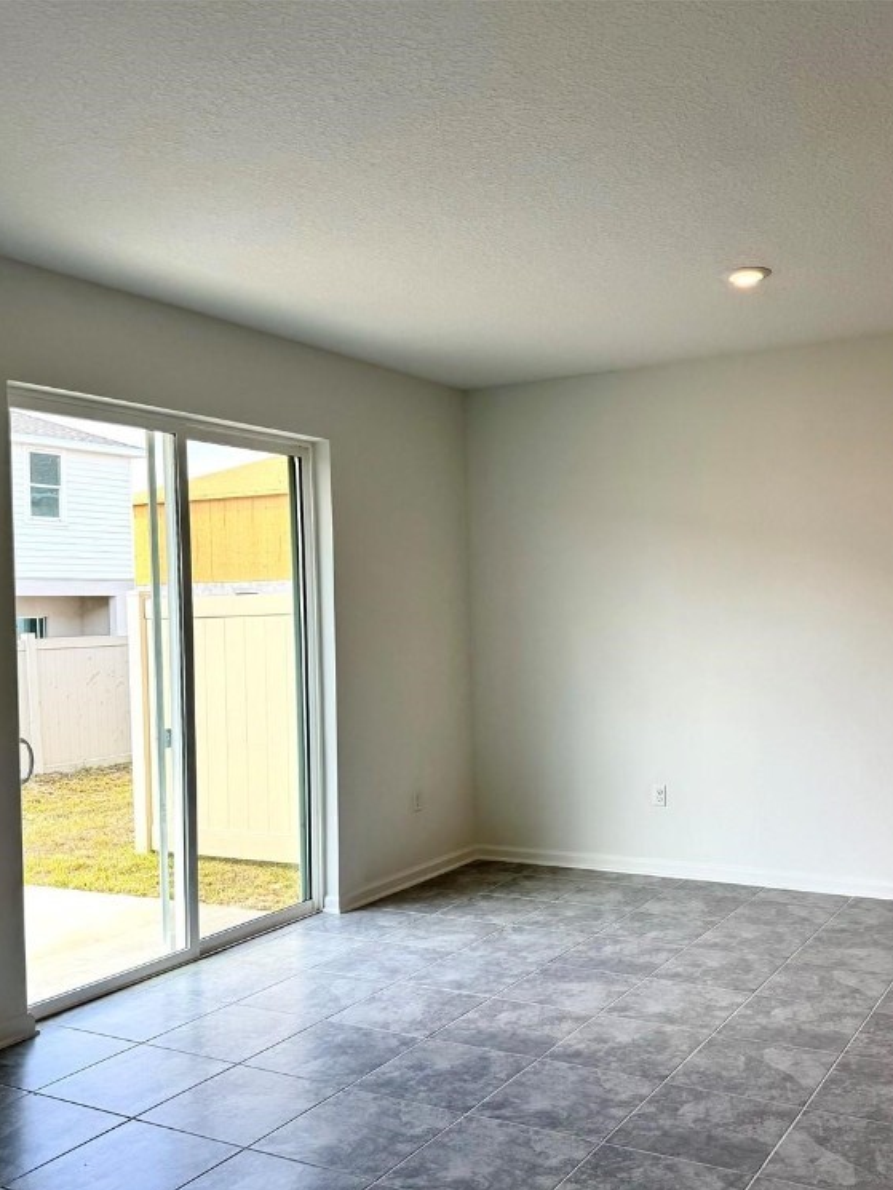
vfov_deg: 55.3
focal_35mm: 33
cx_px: 559
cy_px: 612
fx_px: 1135
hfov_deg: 42.6
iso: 80
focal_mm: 6.76
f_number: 1.78
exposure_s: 1/417
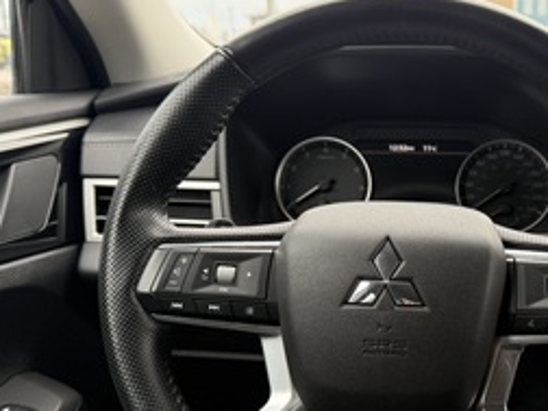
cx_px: 413
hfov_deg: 45.1
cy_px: 247
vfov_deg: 35.8
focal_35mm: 40
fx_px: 633
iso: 200
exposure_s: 1/121
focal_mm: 6.76
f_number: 1.78
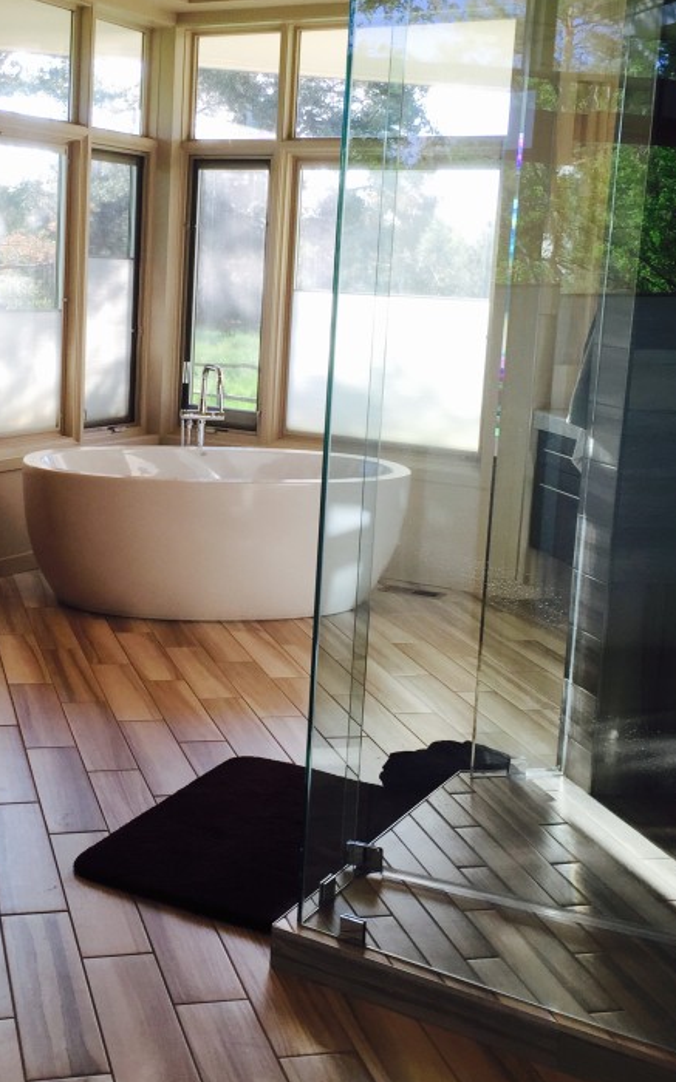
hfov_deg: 28.3
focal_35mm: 45
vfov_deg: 44.2
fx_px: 1328
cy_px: 444
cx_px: 204
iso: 32
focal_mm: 4.15
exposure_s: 1/120
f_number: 2.2
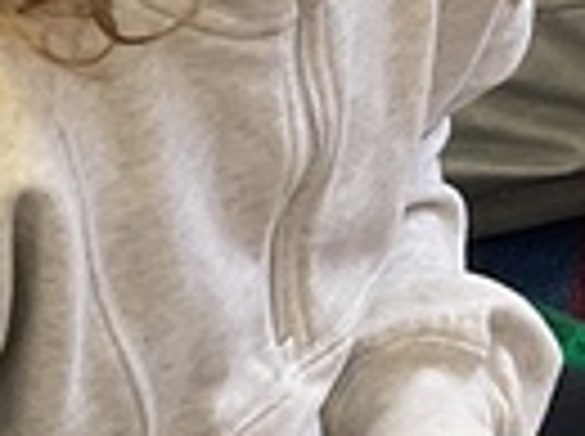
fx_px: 3863
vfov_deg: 6.5
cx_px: 918
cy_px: 99
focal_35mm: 229
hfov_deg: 8.4
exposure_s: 1/60
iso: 64
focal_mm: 3
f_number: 1.8
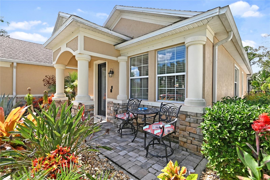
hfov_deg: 93.3
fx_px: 127
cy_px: 90
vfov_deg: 70.4
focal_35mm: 17
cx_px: 135
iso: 400
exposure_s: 1/400
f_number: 10
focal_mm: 11.5
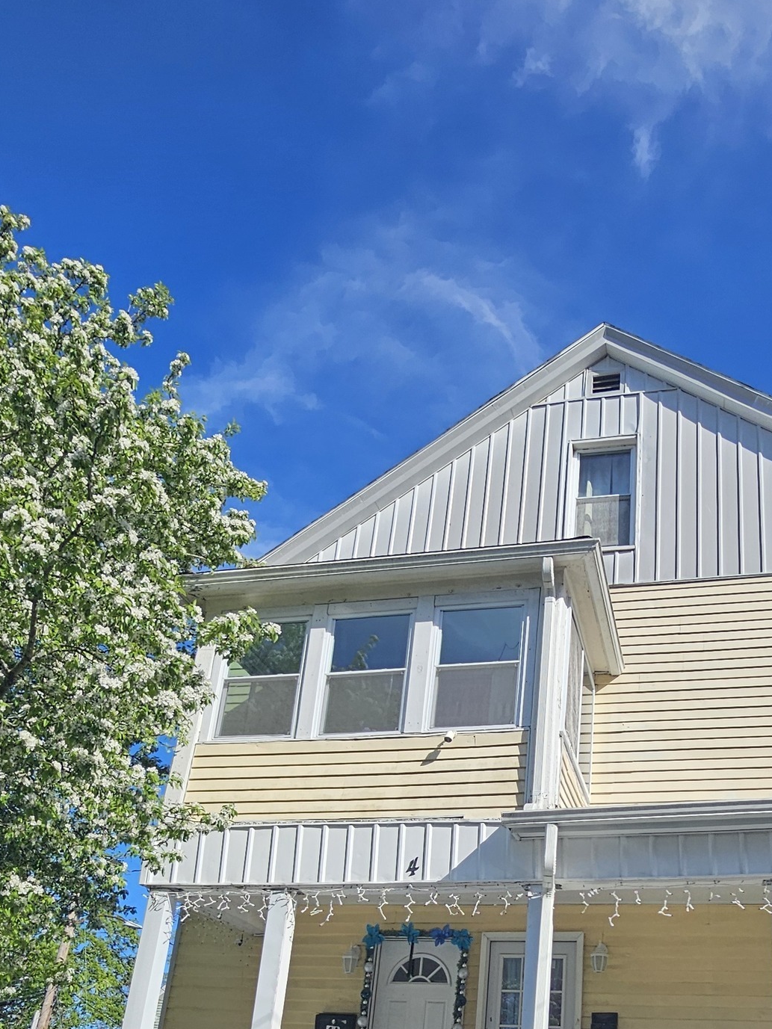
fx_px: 862
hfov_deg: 47.2
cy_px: 821
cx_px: 537
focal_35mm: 29
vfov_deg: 57.2
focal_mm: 2.2
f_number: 2.2
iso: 50
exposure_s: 1/3109
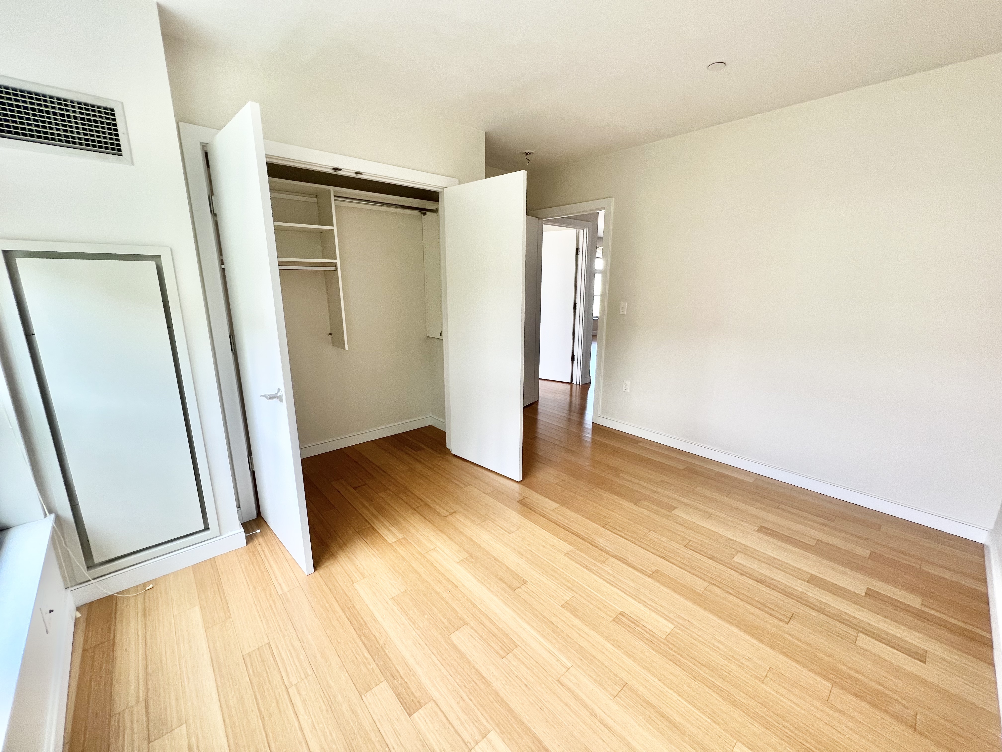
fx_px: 376
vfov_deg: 89.9
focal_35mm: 13
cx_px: 501
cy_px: 376
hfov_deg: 106.2
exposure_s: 1/99
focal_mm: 1.57
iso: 80
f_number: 1.8
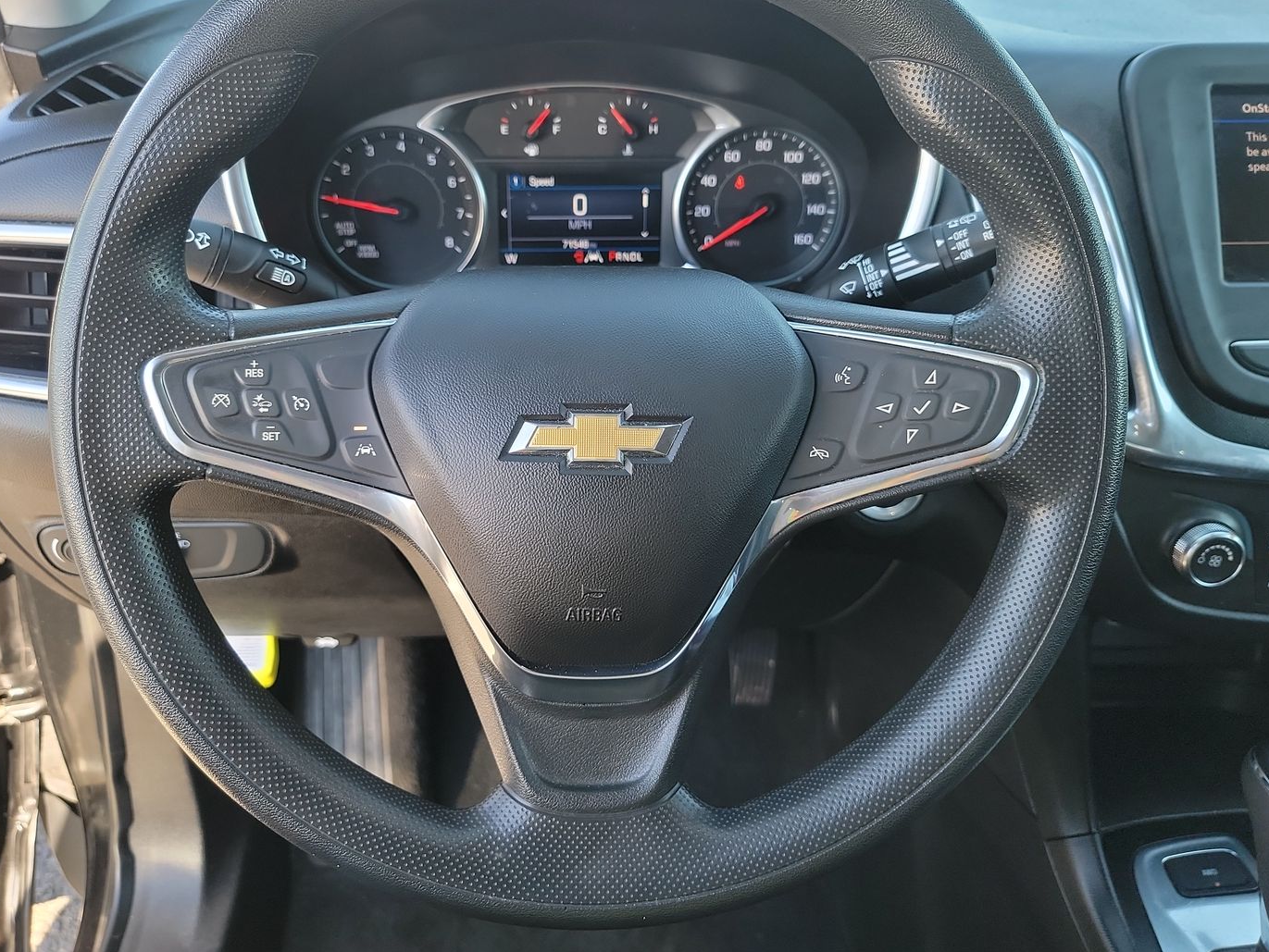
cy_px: 406
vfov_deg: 49.6
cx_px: 584
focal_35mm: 28
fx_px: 1027
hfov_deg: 63.3
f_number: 1.8
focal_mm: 6.7
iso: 84
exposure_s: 1/59
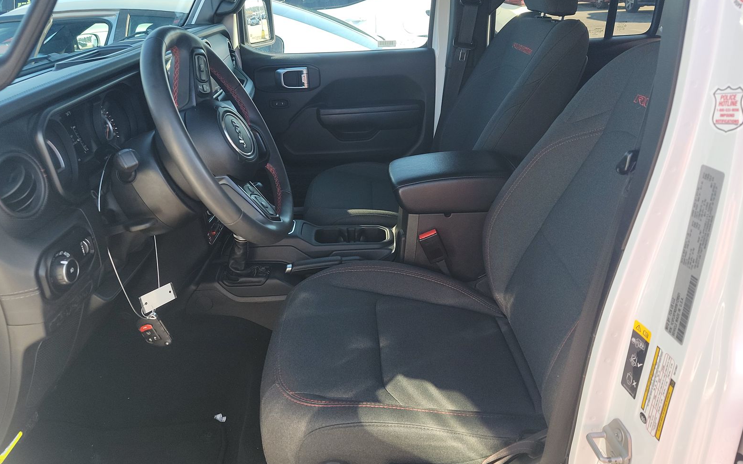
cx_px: 367
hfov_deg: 70.4
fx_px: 526
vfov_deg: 47.4
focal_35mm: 26
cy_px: 195
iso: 75
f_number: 1.8
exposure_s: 1/119
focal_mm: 6.7
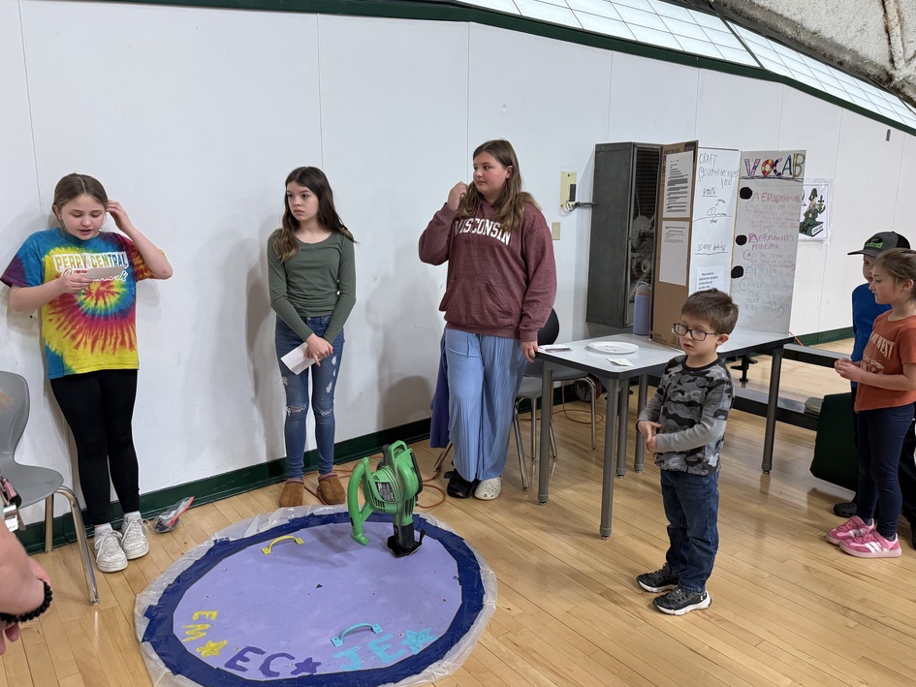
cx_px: 479
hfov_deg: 67.3
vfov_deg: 53.0
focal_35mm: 26
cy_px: 326
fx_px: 688
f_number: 1.78
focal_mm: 6.76
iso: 200
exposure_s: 1/60
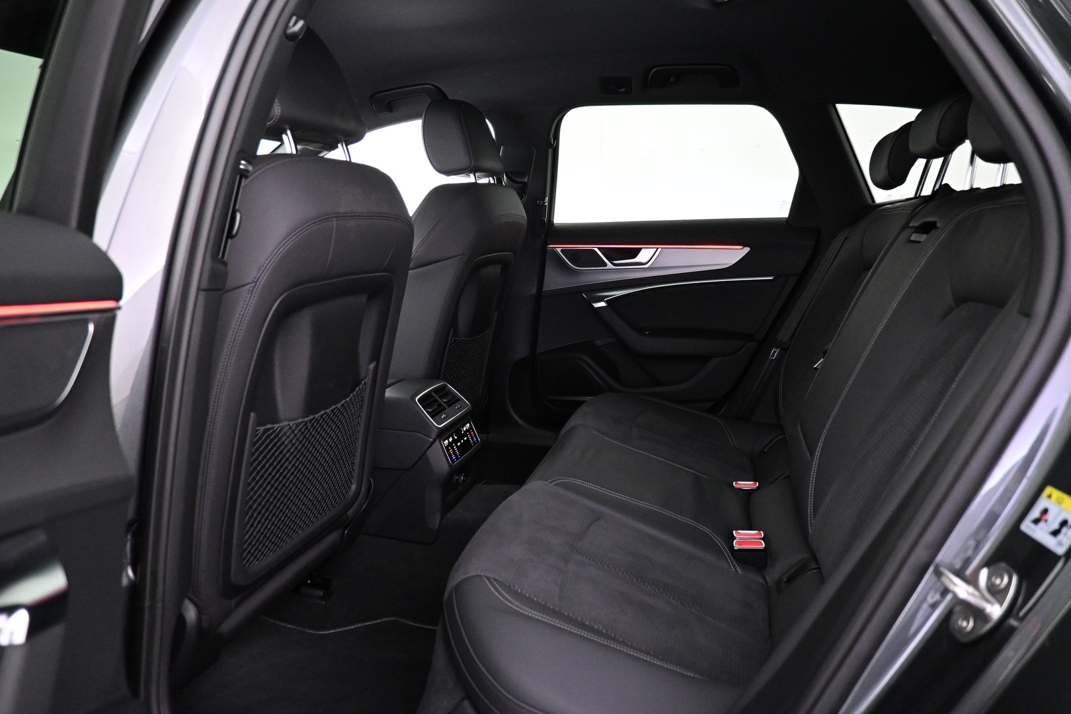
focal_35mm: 24
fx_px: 714
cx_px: 536
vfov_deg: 53.1
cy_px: 357
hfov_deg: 73.7
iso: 4000
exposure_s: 1/30
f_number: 3.5
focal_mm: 16
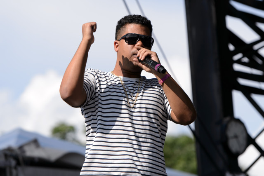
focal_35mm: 150
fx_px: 1100
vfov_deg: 9.2
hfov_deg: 13.7
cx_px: 132
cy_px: 88
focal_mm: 150
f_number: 3.5
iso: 100
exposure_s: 1/2000
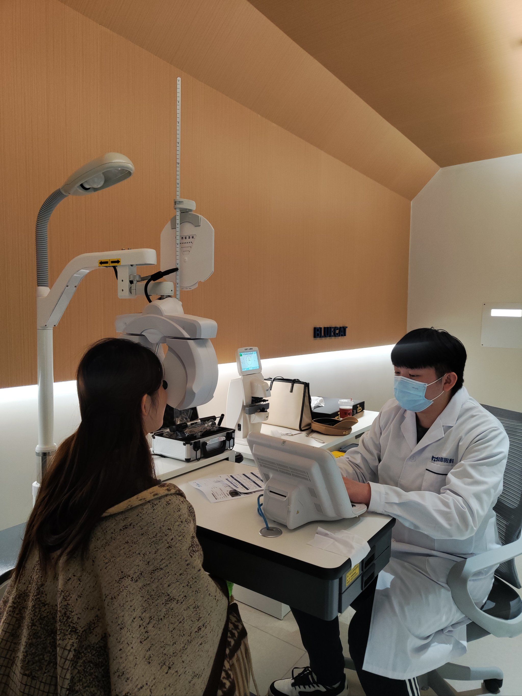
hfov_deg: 56.8
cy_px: 348
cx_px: 261
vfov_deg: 71.6
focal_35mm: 24
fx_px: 483
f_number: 1.88
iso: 349
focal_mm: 5.59
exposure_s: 1/100
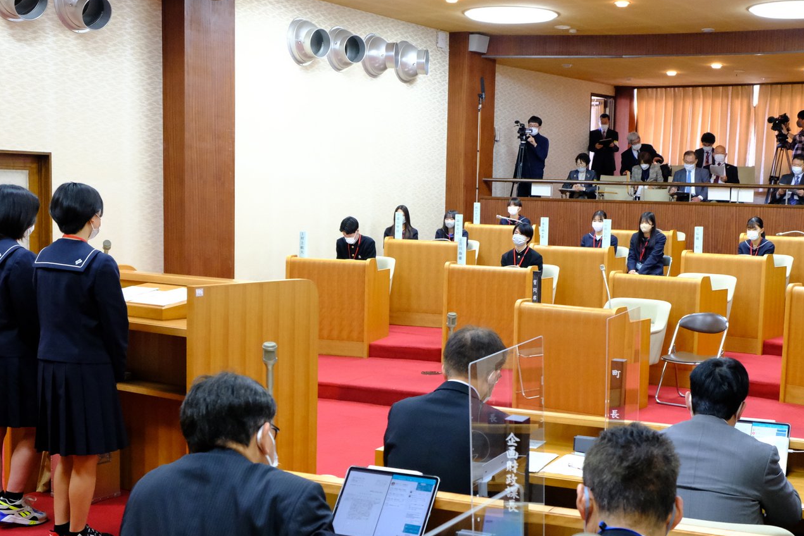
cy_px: 321
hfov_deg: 39.5
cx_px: 472
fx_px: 1117
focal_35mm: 50
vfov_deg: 26.9
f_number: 5
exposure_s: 1/100
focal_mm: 20.5
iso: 5000
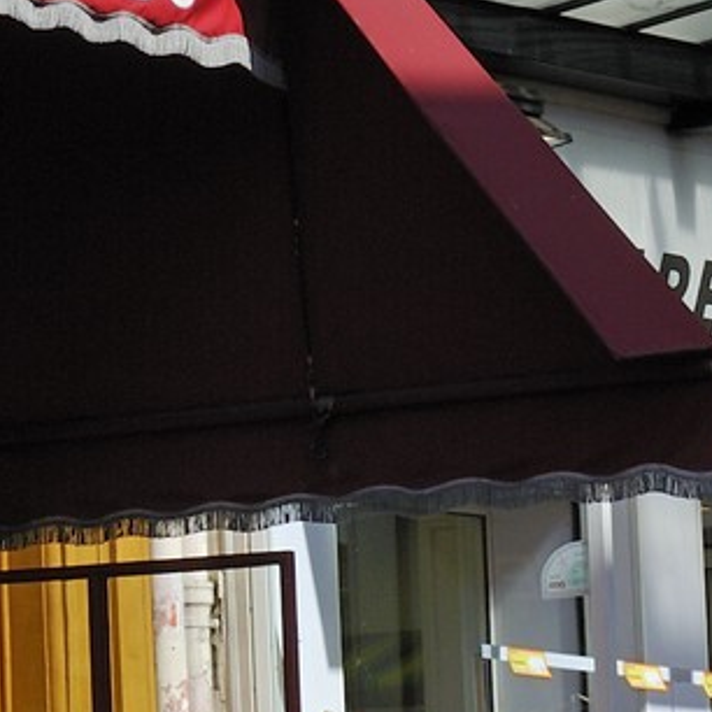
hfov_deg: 7.0
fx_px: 5376
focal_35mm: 231
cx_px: -1124
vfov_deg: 7.6
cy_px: 451
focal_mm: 52
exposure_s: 1/160
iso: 200
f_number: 13
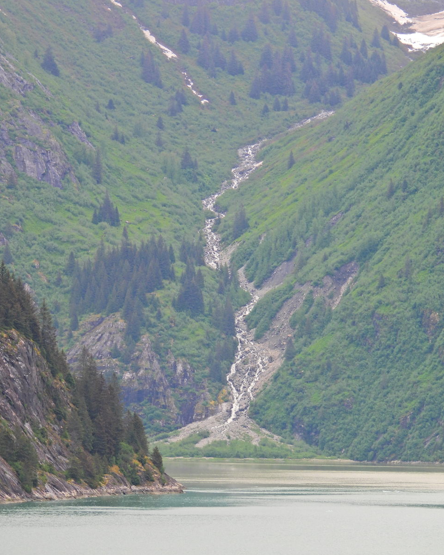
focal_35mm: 251
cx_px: 222
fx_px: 4123
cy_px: 261
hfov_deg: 6.2
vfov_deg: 7.7
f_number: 4.5
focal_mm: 42.8
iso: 100
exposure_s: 1/160
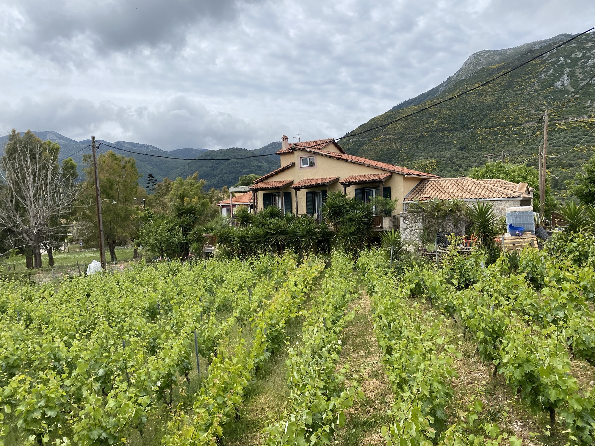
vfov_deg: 53.1
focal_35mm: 26
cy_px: 223
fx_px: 447
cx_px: 298
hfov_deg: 67.3
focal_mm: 4.25
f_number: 1.8
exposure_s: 1/3984
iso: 32
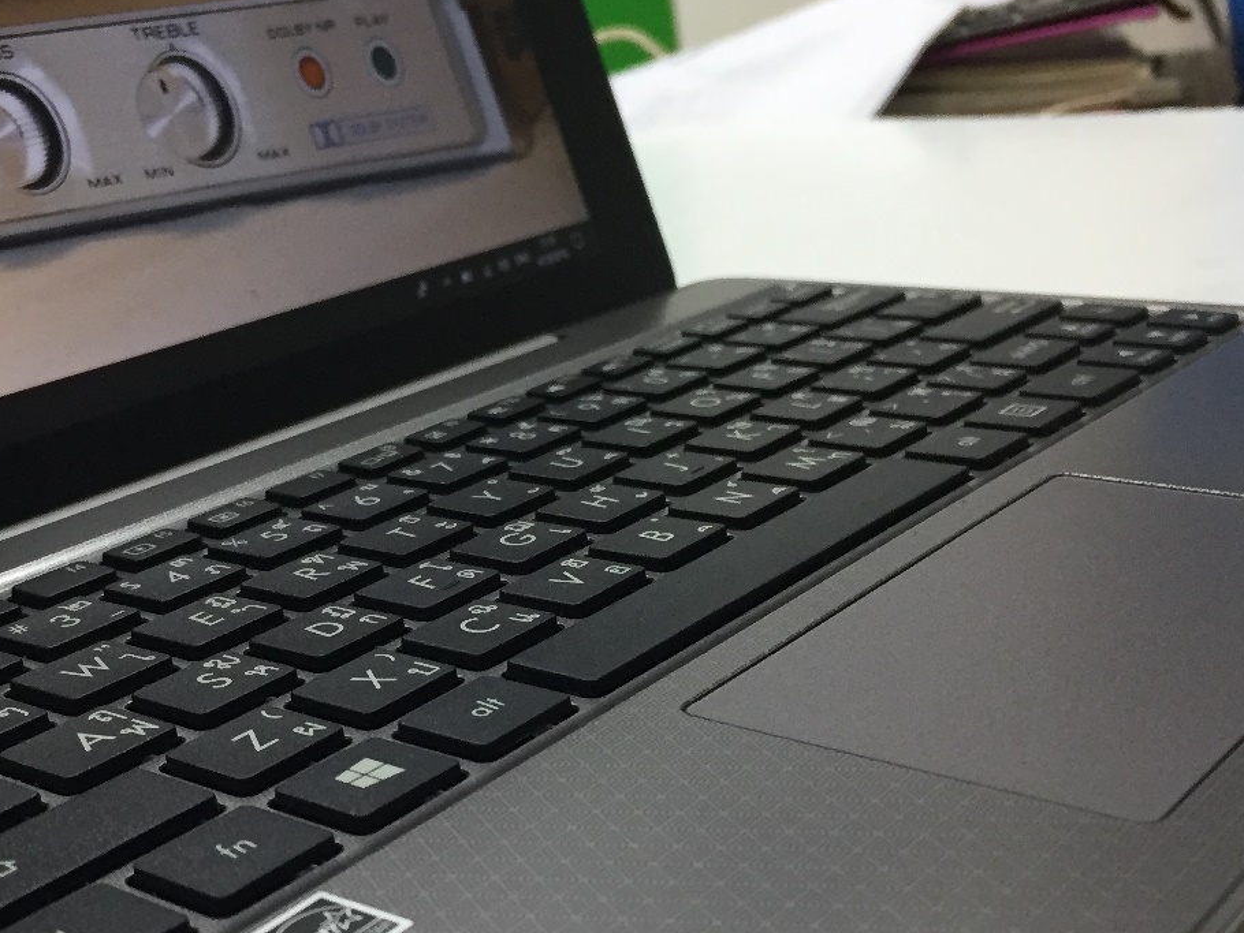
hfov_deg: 36.4
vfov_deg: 27.8
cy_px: 654
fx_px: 1869
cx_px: 416
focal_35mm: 52
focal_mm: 4.15
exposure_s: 1/33
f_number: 2.2
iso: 64
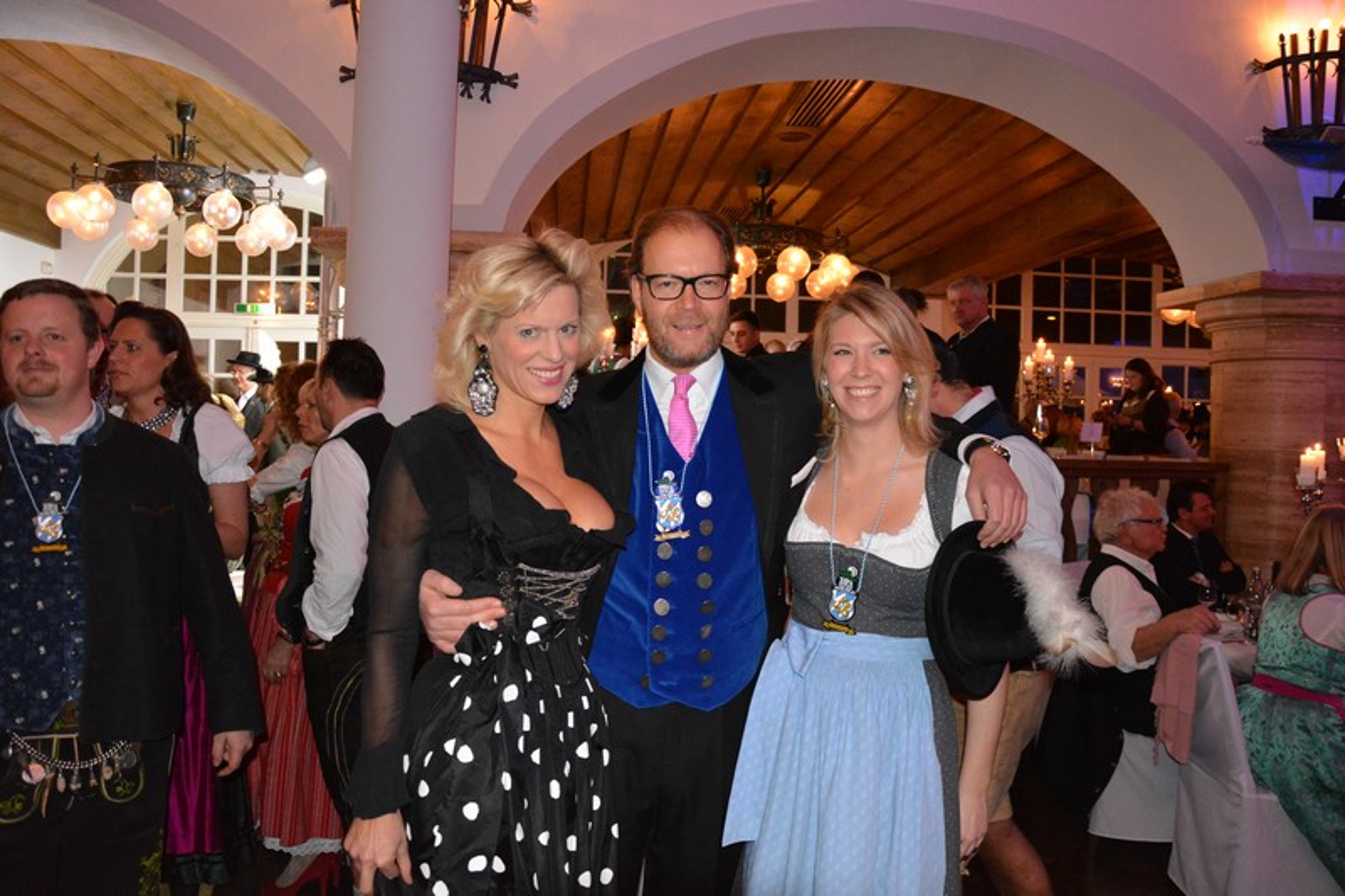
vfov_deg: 47.9
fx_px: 1008
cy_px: 448
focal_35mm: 27
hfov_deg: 67.4
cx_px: 672
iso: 3200
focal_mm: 18
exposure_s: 1/60
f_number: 3.5
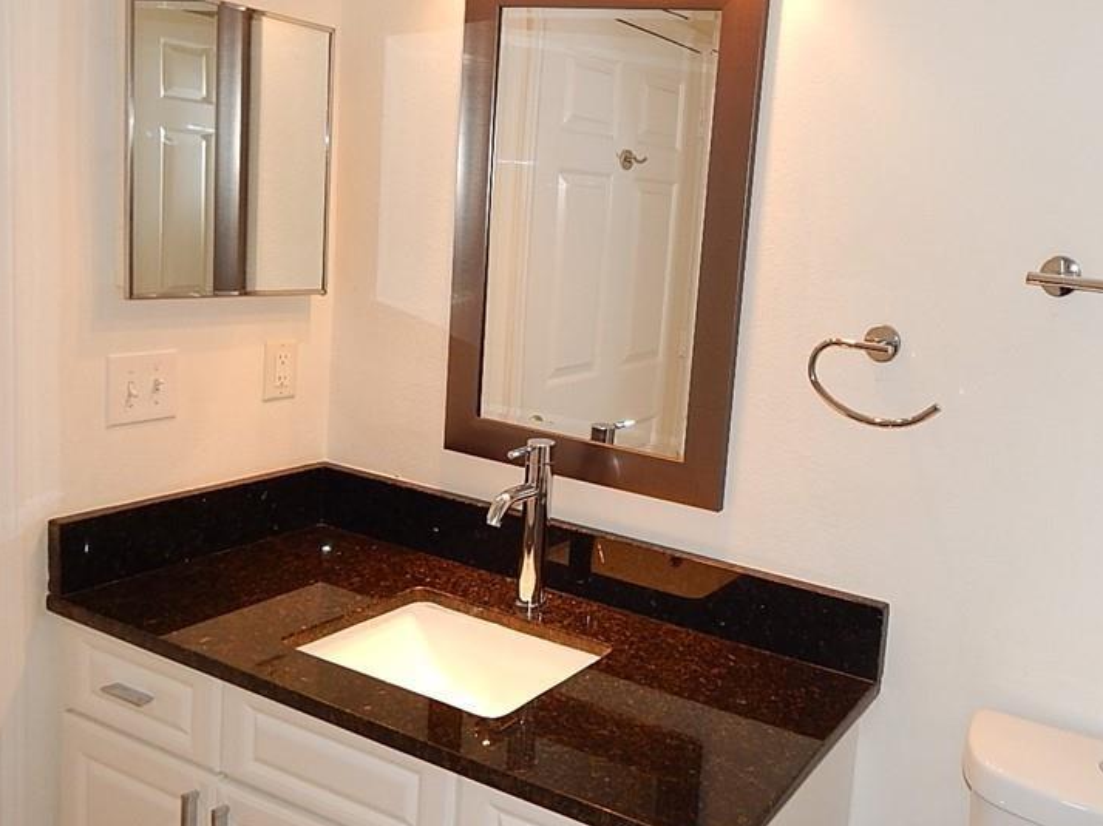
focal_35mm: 33
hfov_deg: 53.9
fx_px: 1051
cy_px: 369
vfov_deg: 42.9
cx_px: 762
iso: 200
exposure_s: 1/30
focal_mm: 4
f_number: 3
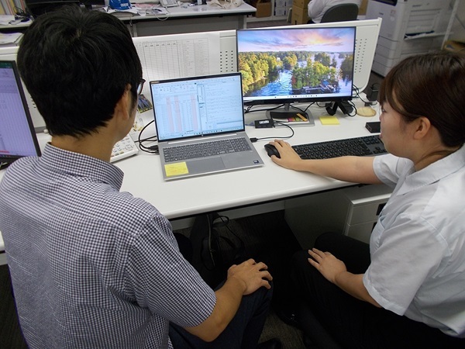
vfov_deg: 53.1
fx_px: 349
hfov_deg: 67.3
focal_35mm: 26
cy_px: 174
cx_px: 232
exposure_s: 1/25
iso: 160
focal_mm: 4.6
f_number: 3.2
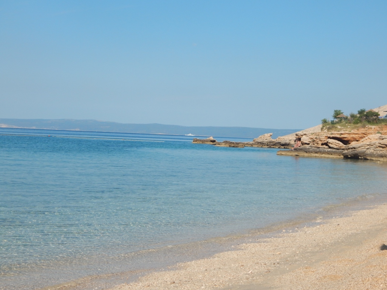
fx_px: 682
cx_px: 194
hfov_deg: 31.7
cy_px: 145
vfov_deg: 24.0
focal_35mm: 61
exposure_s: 1/400
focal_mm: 10.9
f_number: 7.9
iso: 125
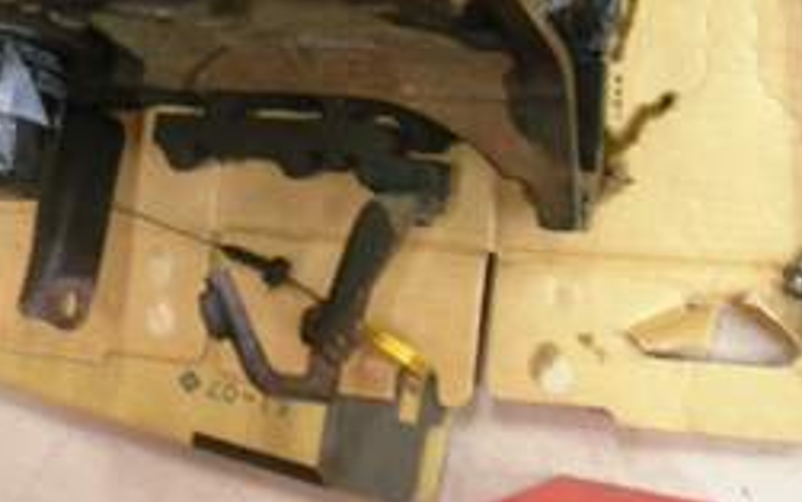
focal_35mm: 89
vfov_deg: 14.2
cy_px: -102
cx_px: 149
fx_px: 1946
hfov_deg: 22.9
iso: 100
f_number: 3.5
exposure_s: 1/2.7
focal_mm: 6.3
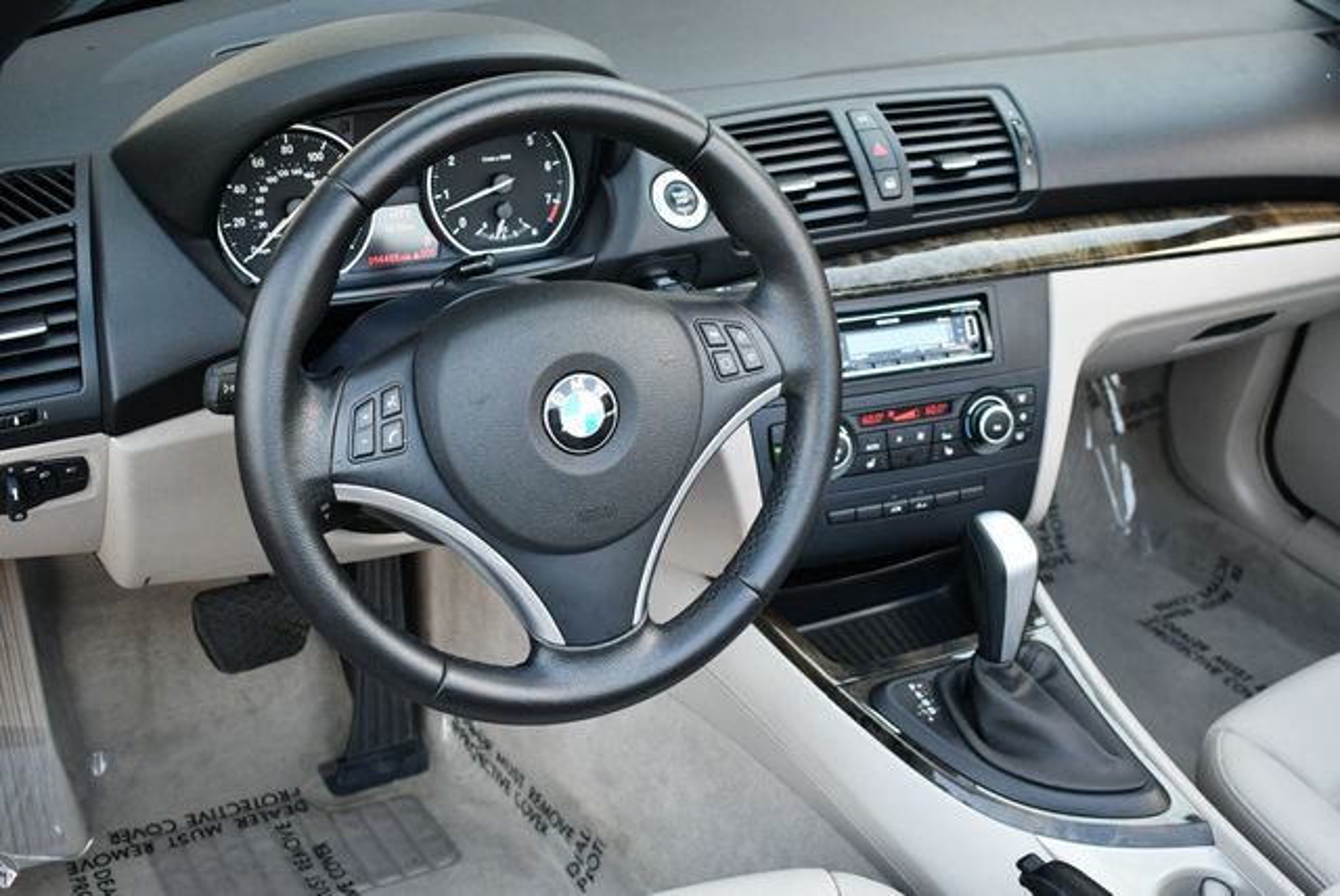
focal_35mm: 48
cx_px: 670
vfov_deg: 28.1
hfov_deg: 41.1
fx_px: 1788
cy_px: 448
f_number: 4
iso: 800
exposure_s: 1/250
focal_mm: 24
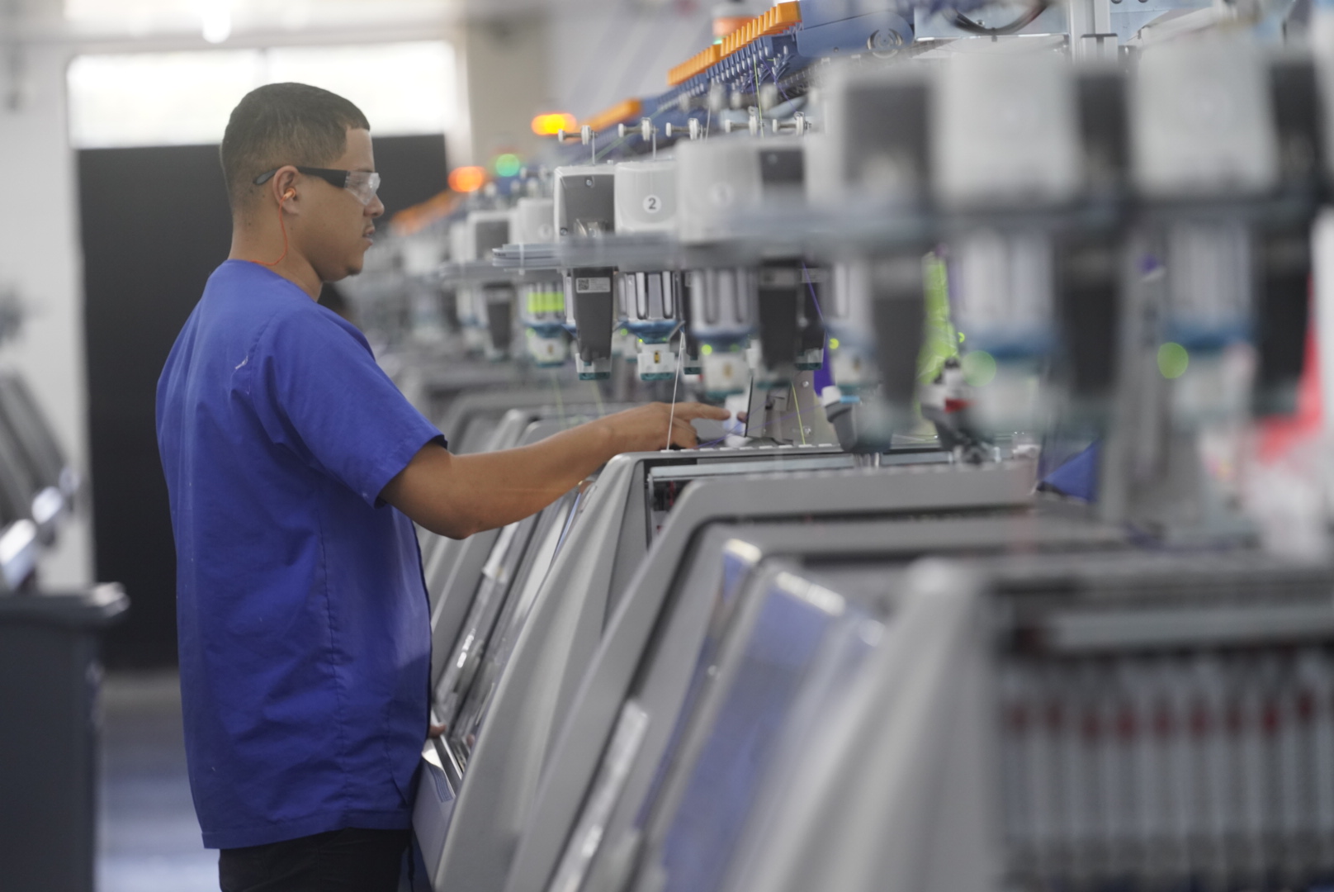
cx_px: 667
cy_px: 446
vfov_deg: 7.7
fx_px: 6600
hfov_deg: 11.5
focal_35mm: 178
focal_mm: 178
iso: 1600
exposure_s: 1/200
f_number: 3.5
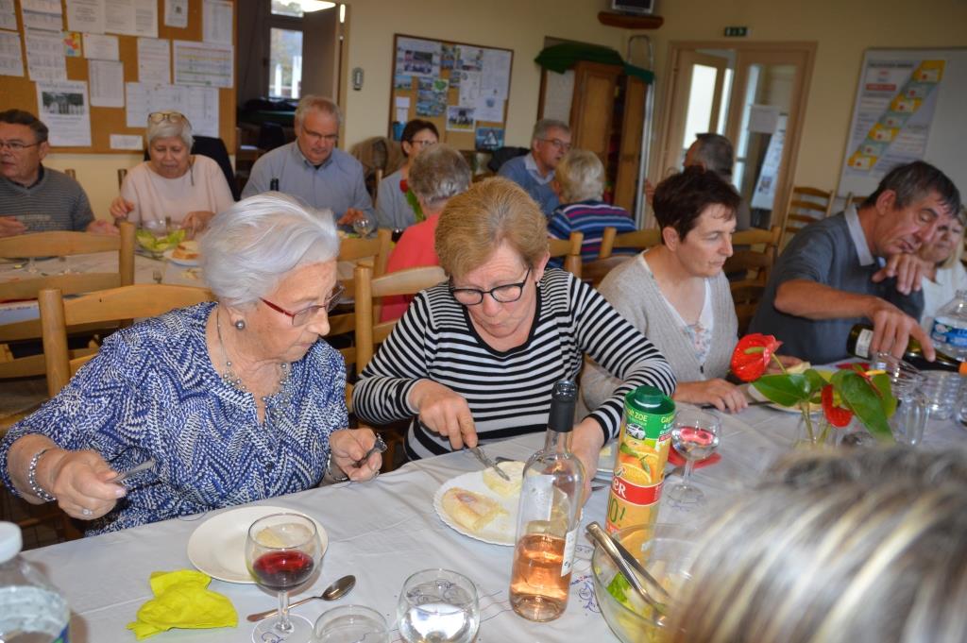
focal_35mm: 27
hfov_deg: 67.4
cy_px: 322
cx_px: 484
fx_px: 725
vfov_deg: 47.9
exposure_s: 1/100
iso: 400
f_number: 4
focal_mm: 18
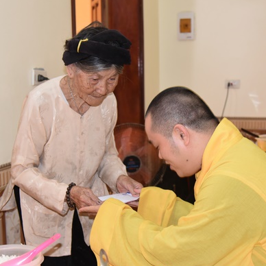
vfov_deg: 30.0
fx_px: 496
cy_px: 134
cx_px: 157
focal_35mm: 57
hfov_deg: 30.0
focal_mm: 40
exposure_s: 1/60
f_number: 4
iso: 1800
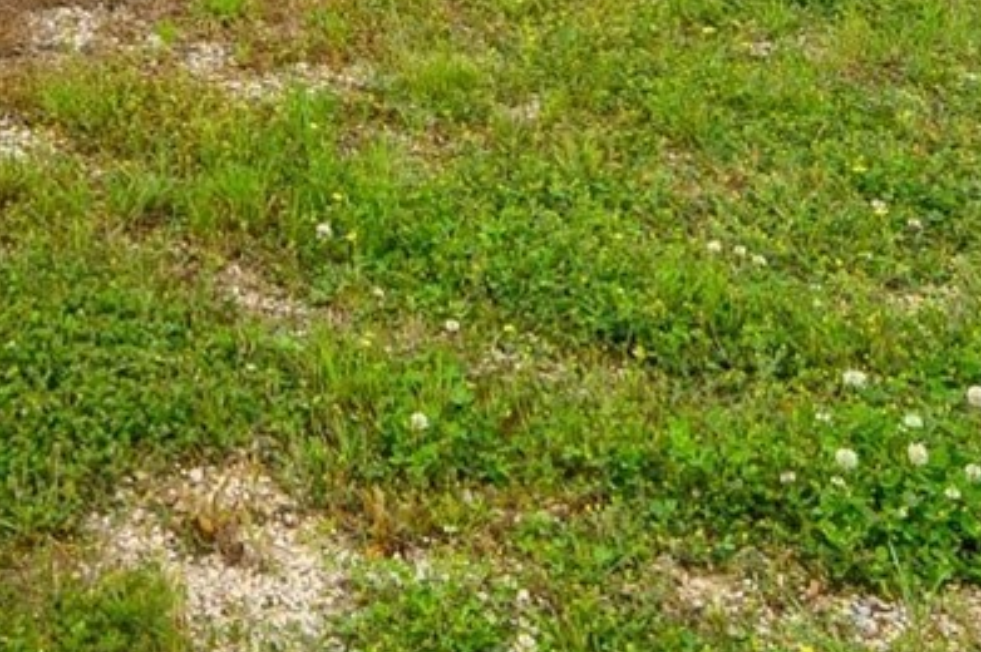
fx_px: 1988
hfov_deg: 25.4
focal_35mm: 73
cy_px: -598
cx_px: -143
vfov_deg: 15.4
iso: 250
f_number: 9
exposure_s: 1/250
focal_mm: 14
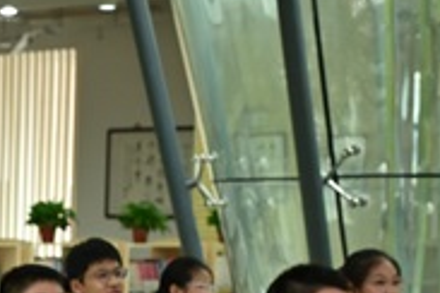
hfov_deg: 12.8
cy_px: 357
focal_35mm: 151
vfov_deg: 9.0
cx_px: -231
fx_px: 1848
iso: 1800
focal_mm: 34.5
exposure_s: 1/250
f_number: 4
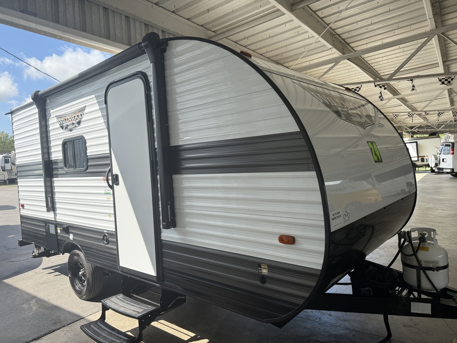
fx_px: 317
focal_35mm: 24
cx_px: 228
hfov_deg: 71.6
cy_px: 172
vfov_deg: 56.8
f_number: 1.78
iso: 100
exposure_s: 1/1855
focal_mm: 6.76
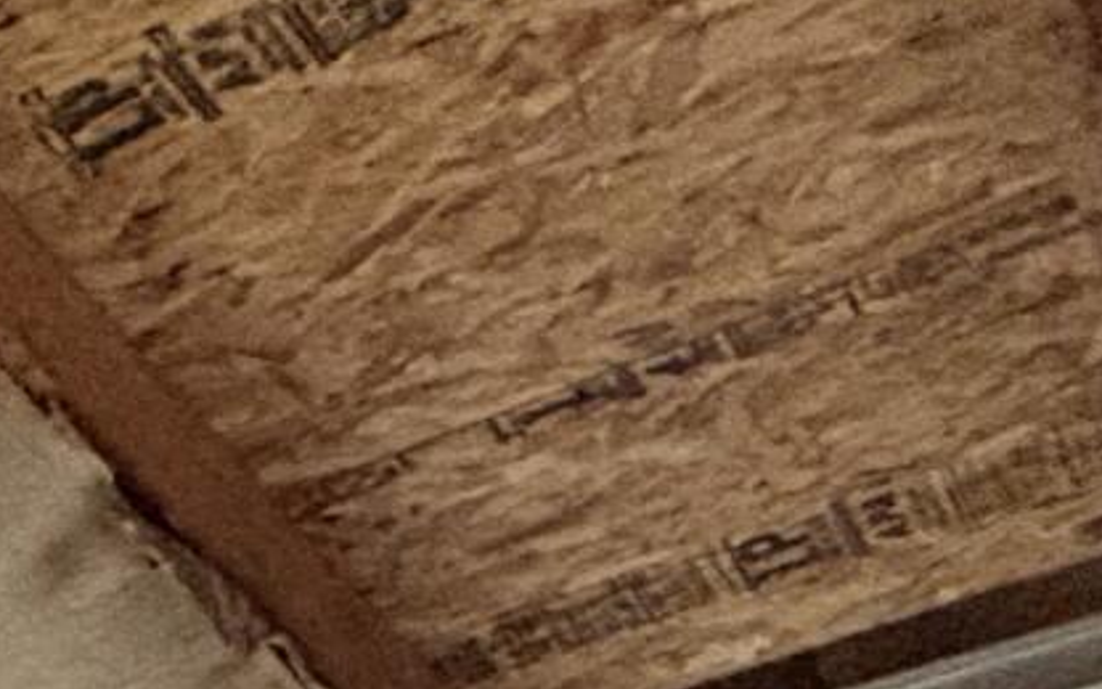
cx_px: -1356
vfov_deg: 8.0
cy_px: 2703
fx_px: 3214
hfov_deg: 14.5
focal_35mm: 107
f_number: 2.2
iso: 500
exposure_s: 1/60
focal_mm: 2.22
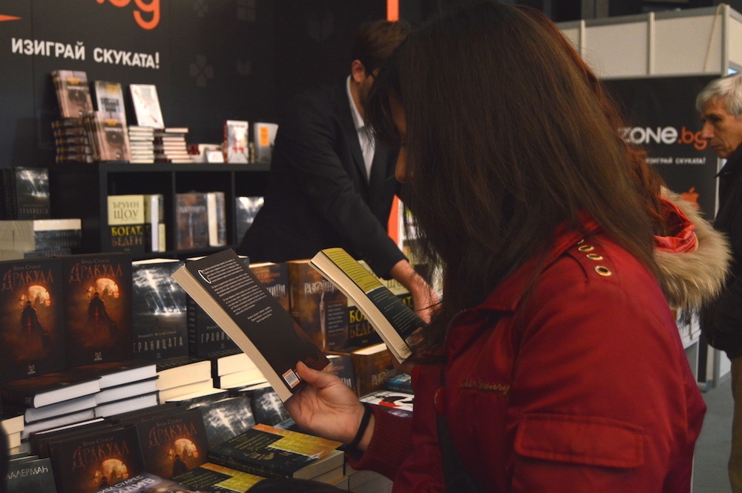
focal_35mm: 42
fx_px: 865
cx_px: 371
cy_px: 246
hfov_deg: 46.4
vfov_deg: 31.8
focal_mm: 28
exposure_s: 1/50
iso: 800
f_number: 4
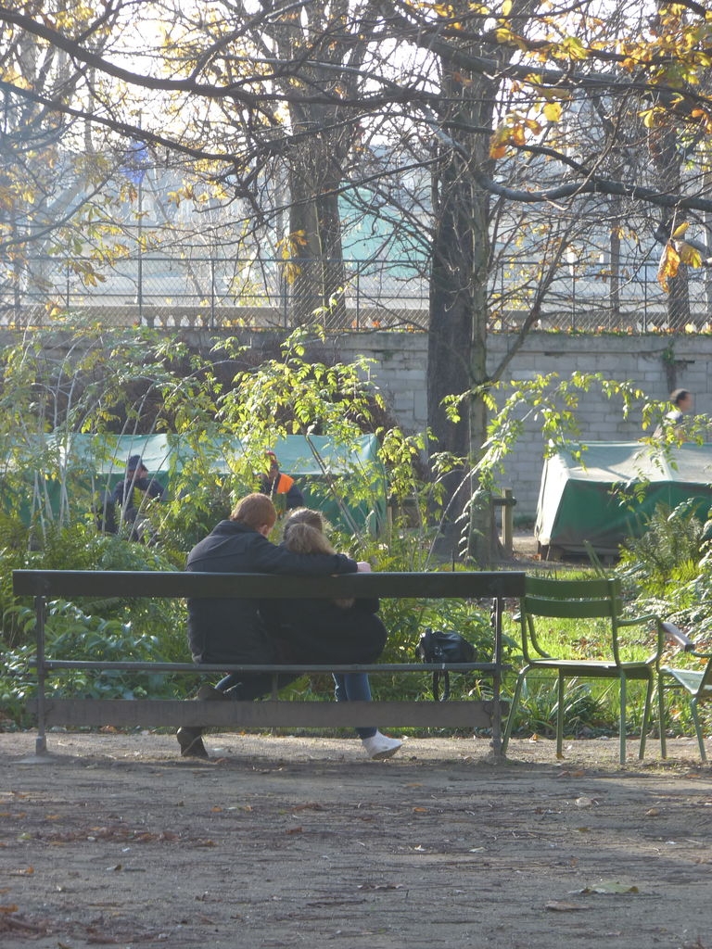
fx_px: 5732
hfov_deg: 7.1
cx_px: 356
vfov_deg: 9.5
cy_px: 474
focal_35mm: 209
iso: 80
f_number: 3.7
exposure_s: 1/50
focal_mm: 37.1
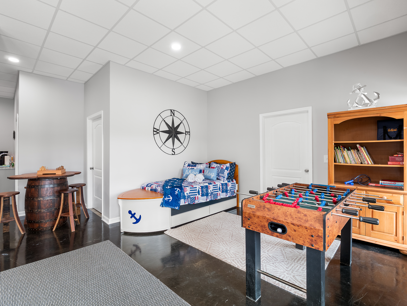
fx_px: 188
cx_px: 204
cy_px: 153
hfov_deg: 94.5
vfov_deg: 78.1
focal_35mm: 16
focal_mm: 8
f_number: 5.6
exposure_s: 1/4
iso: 200
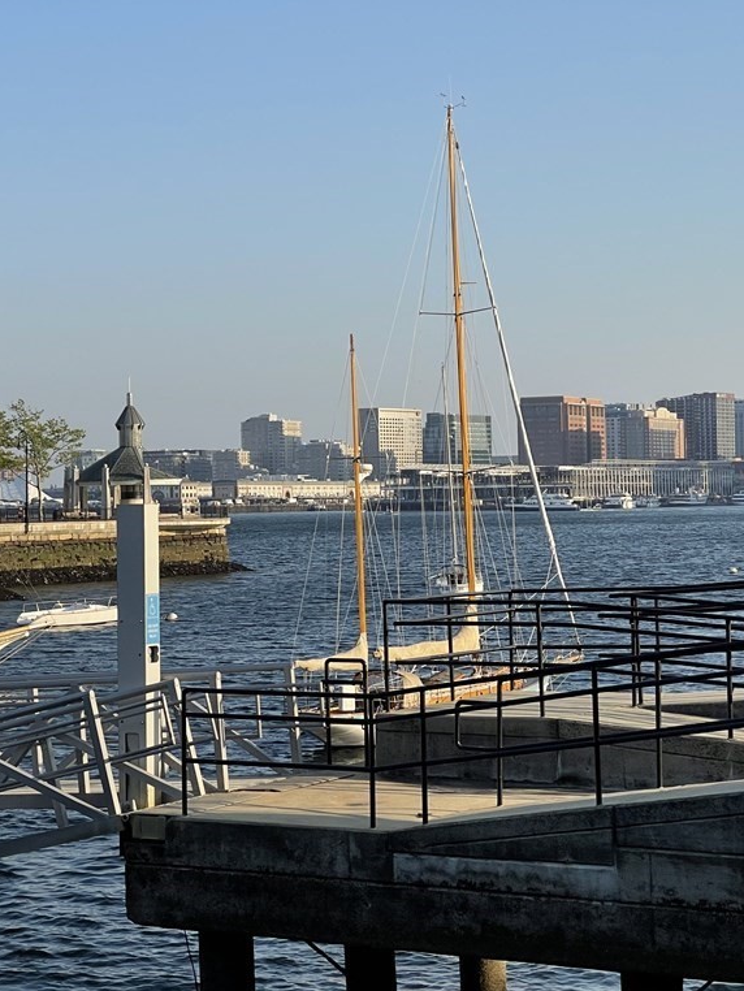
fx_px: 2463
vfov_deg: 22.8
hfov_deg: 17.1
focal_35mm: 86
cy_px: 494
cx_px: 163
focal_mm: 7.5
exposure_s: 1/874
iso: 20
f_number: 2.2
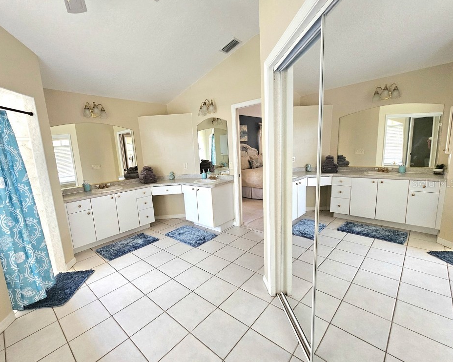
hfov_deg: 100.5
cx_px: 208
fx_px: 188
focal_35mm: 14
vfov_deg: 88.0
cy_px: 183
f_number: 2.2
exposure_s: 1/60.2
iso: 250
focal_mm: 2.2
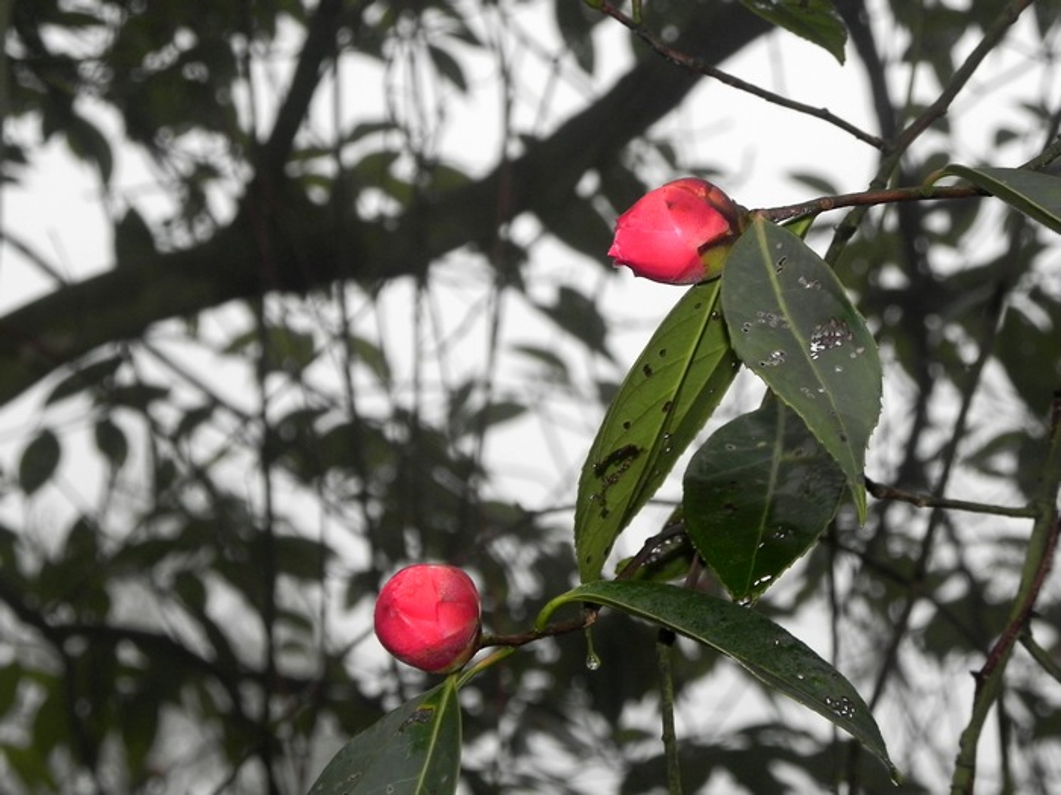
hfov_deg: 13.7
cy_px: 398
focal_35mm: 144
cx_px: 530
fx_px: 4414
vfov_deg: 10.3
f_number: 5
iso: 160
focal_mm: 25.7
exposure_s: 1/196
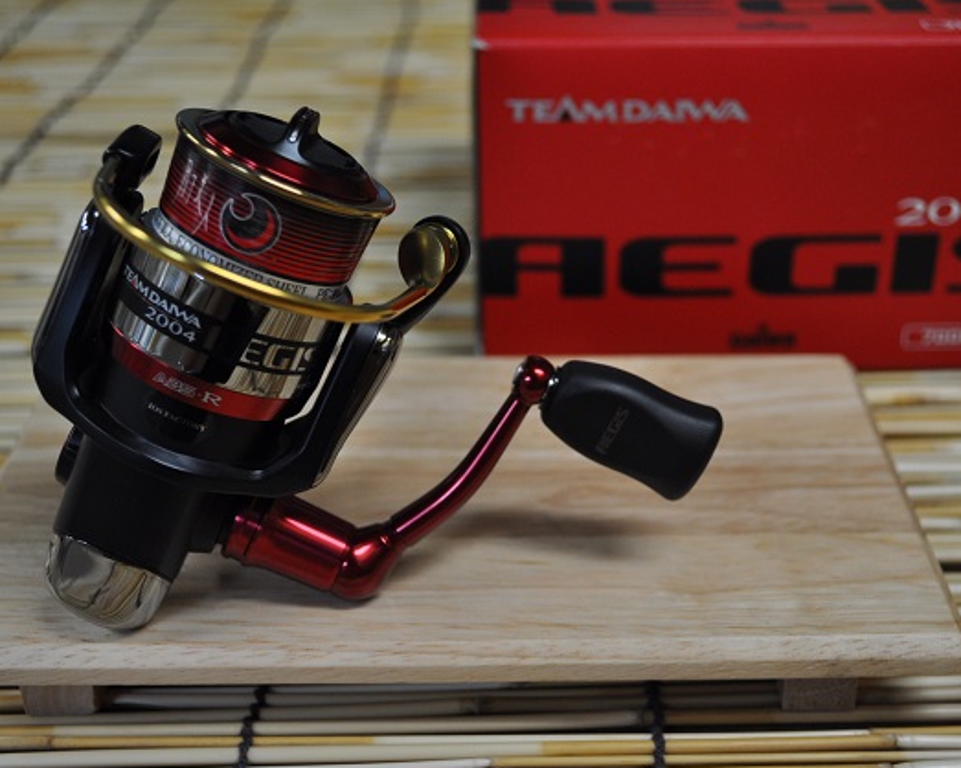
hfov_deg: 36.0
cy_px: 391
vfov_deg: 29.1
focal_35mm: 52
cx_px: 526
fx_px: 1478
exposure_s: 1/60
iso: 720
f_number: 4.5
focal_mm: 30
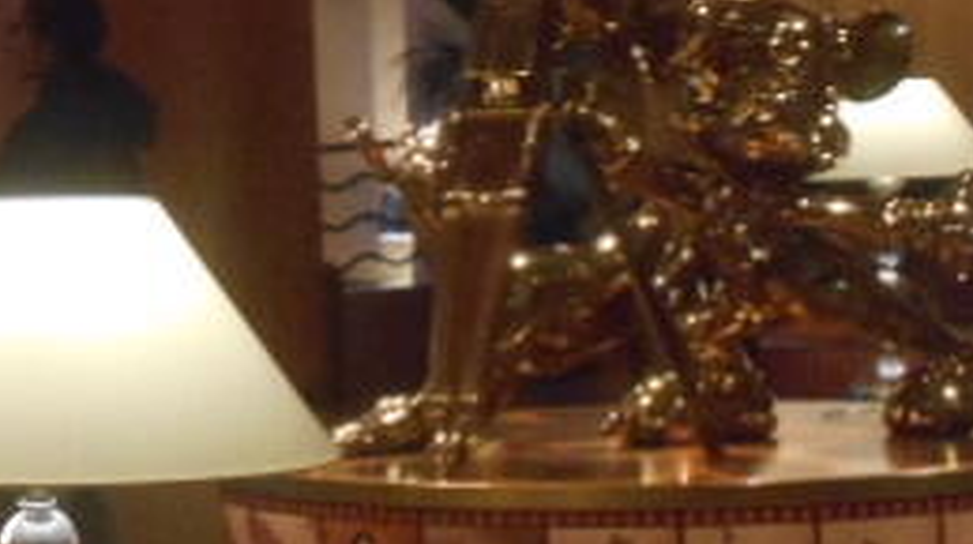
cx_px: 147
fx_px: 4587
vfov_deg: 6.8
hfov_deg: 12.0
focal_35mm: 178
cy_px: 53
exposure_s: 1/13
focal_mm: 11.6
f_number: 5.3
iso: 800
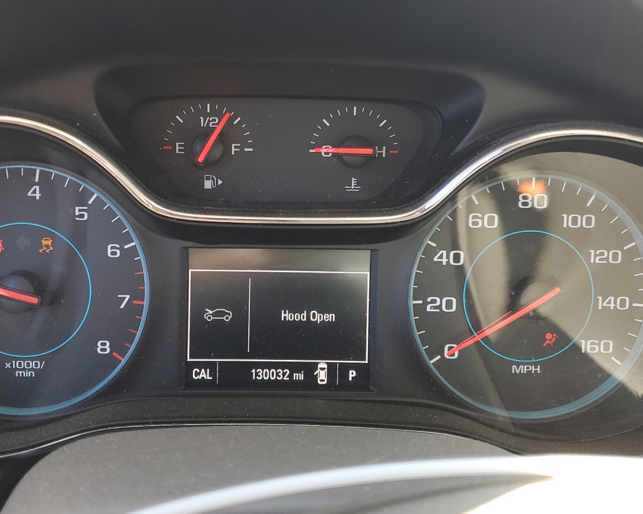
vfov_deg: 44.5
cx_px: 278
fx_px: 628
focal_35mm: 33
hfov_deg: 54.0
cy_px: 245
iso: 50
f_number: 1.5
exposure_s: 1/133
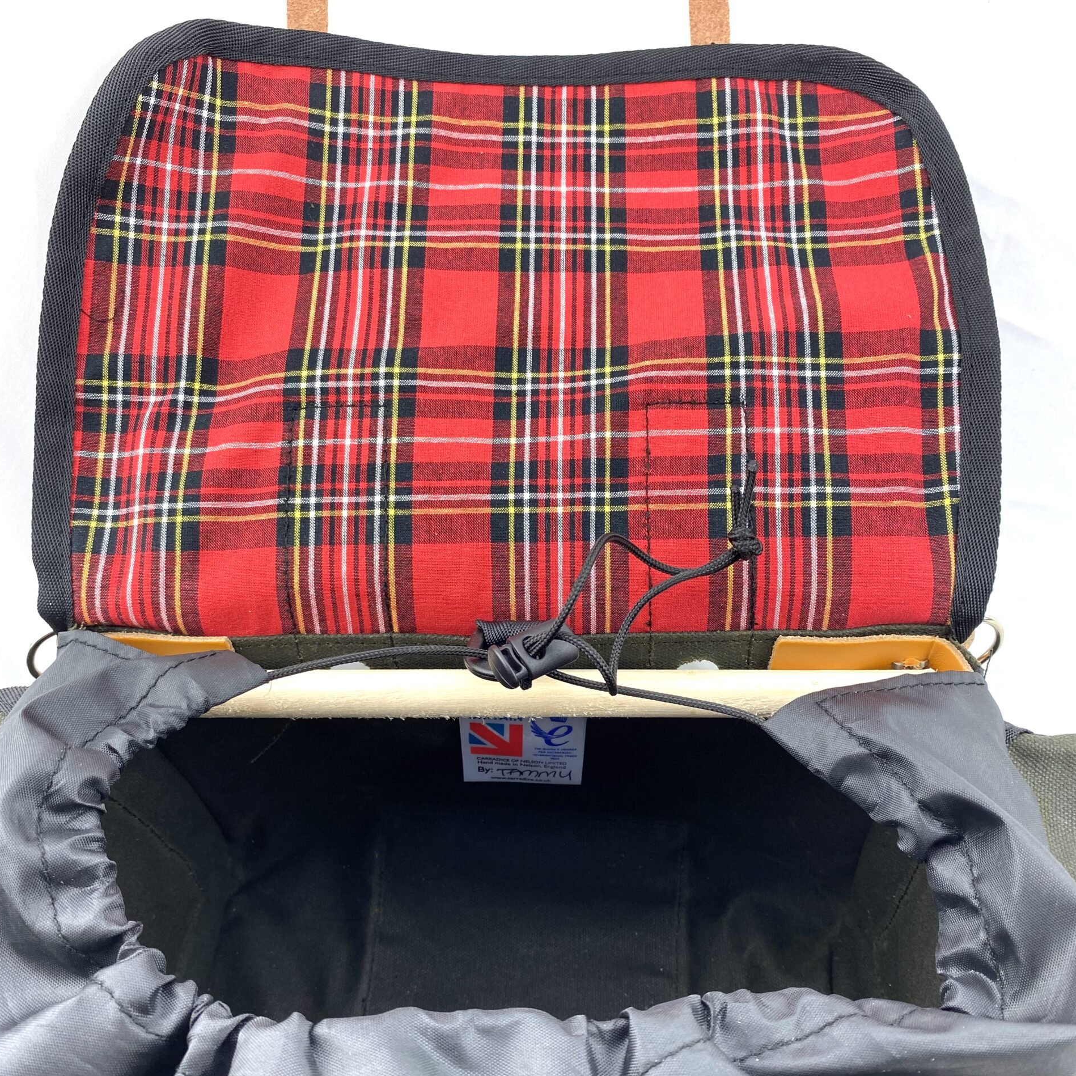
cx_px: 537
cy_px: 597
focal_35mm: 31
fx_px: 1090
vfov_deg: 52.4
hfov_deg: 52.5
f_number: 1.8
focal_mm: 4.25
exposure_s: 1/100
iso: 40
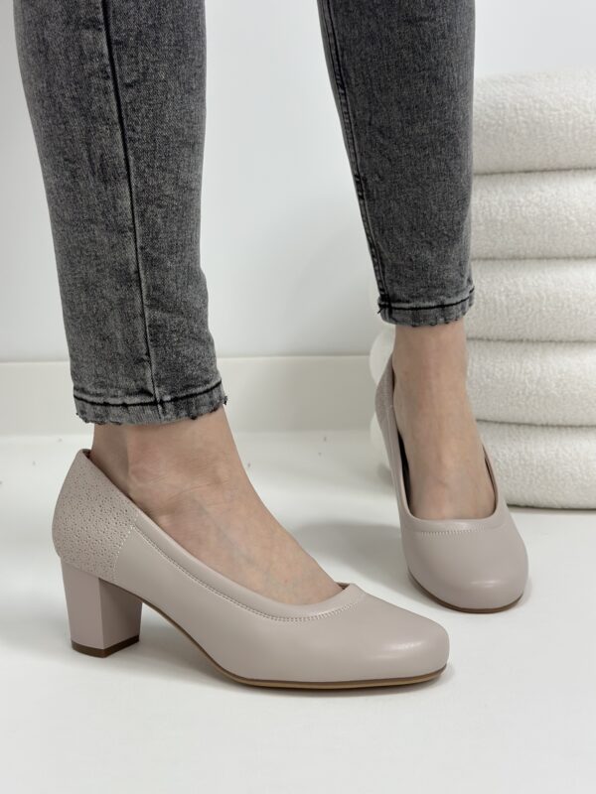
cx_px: 298
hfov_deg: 30.3
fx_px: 1102
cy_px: 397
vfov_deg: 39.7
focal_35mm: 48
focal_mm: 6.86
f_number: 1.78
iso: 125
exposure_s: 1/100
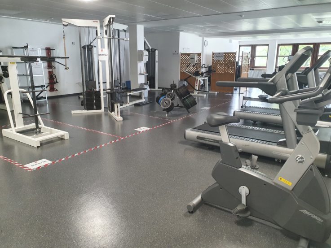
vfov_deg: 53.1
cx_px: 166
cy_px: 124
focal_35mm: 26
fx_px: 249
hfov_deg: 67.3
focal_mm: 4.32
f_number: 2.4
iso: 400
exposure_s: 1/50
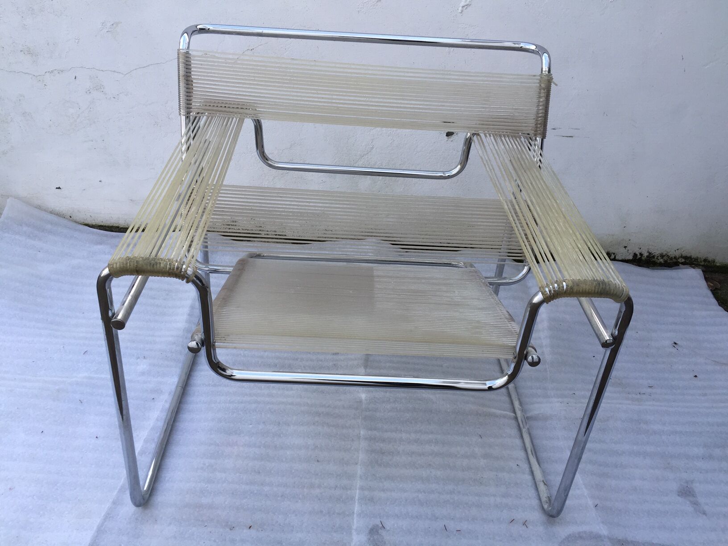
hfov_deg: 61.7
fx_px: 610
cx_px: 364
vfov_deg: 48.2
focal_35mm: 29
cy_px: 273
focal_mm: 4.15
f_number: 2.2
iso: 32
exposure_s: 1/100
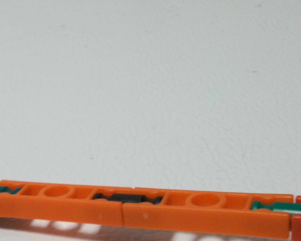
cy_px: 188
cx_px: 78
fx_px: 650
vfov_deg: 20.8
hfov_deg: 25.8
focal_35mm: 73
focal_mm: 6.6
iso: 160
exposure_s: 1/10
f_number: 4
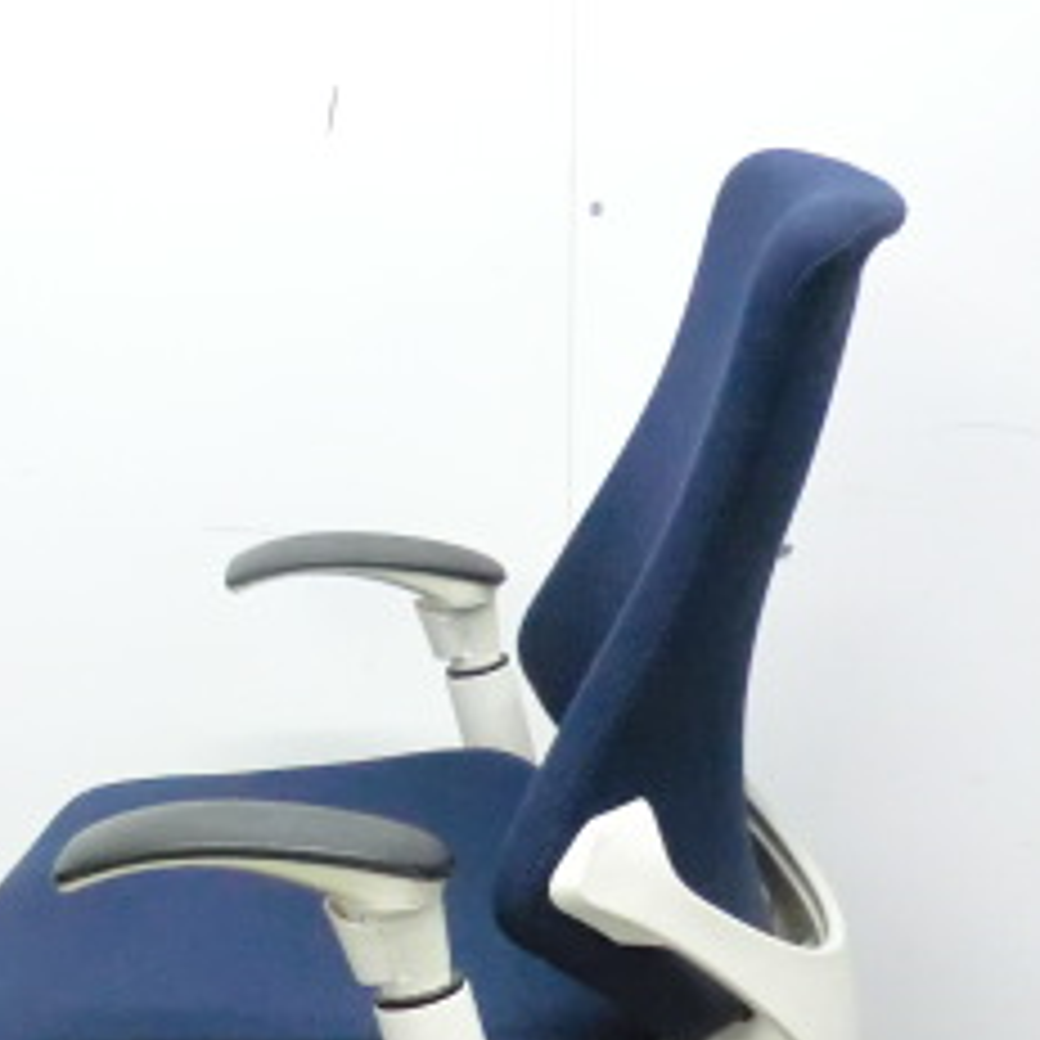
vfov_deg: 25.5
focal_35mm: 66
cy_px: 878
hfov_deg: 25.9
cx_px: 311
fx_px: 2243
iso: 800
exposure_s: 1/50
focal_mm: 4.9
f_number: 3.2
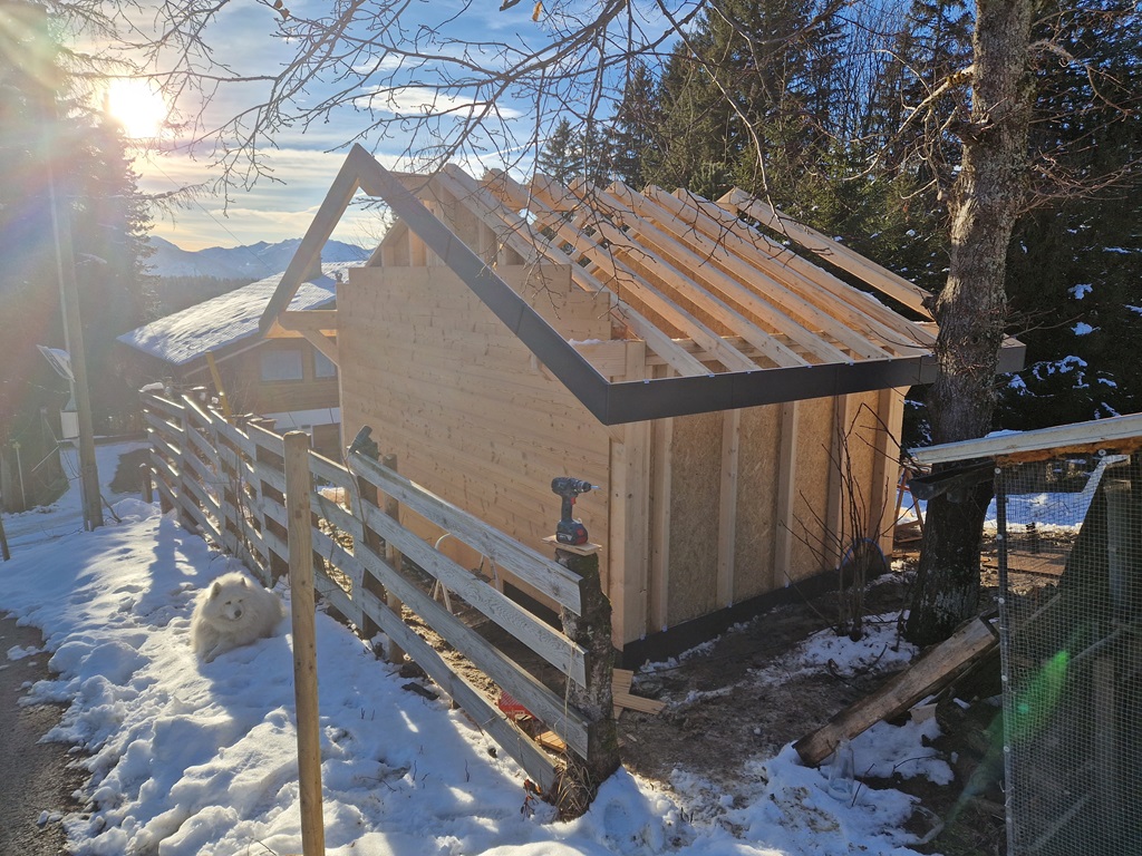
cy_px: 428
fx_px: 759
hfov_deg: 73.9
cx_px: 571
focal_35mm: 23
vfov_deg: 58.9
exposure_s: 1/1336
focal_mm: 5.4
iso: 50
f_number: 1.8
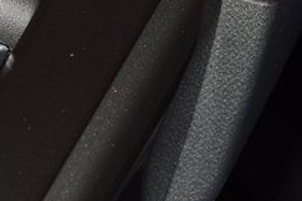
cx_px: -24
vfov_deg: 5.0
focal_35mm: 276
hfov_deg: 7.4
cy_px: 68
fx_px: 2315
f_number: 8
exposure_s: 1/125
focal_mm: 70
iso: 110
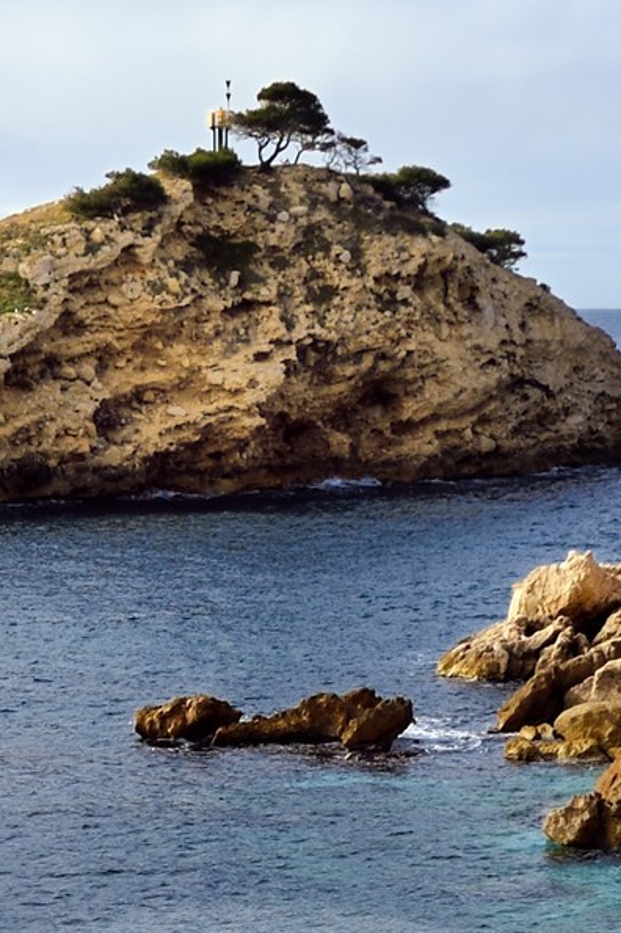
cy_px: 1639
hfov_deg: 14.1
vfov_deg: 17.4
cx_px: 251
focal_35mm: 97
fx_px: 2513
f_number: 11
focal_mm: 24
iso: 200
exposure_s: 1/250
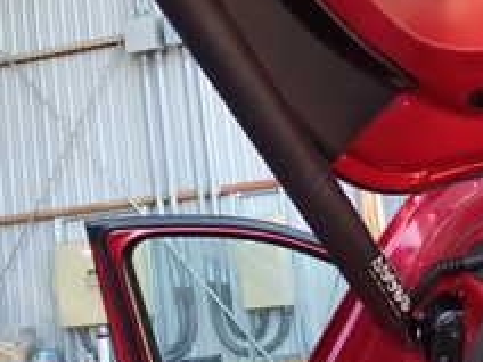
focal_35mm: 85
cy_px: -39
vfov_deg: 16.8
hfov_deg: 23.0
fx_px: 1186
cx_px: 228
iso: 100
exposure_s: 1/100
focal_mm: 5.4
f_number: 2.3
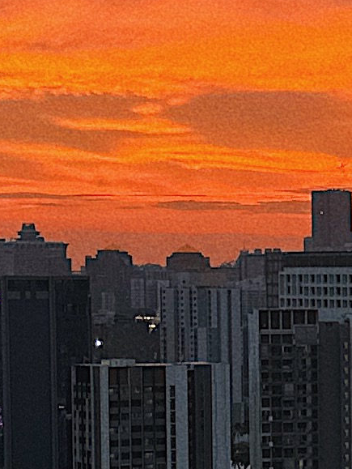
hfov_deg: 8.6
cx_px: 618
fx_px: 2262
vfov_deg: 11.8
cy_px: 397
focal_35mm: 167
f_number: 1.78
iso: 64
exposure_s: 1/206
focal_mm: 6.86
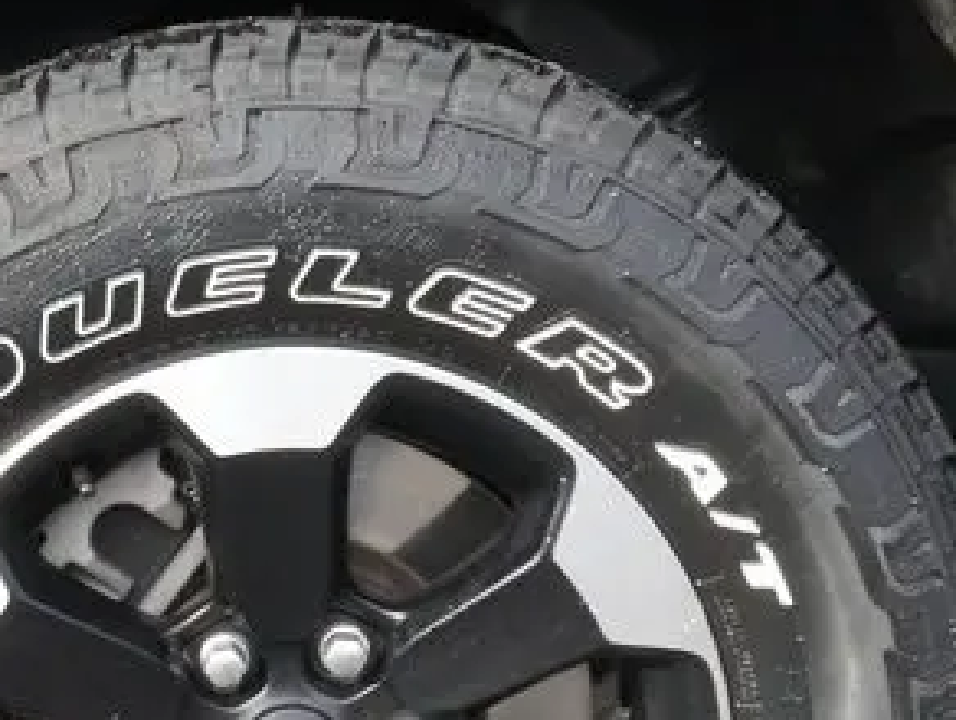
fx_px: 2545
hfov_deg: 21.1
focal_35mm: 92
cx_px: 236
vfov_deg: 15.9
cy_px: 673
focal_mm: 21
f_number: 20
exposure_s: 1/60
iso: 1600
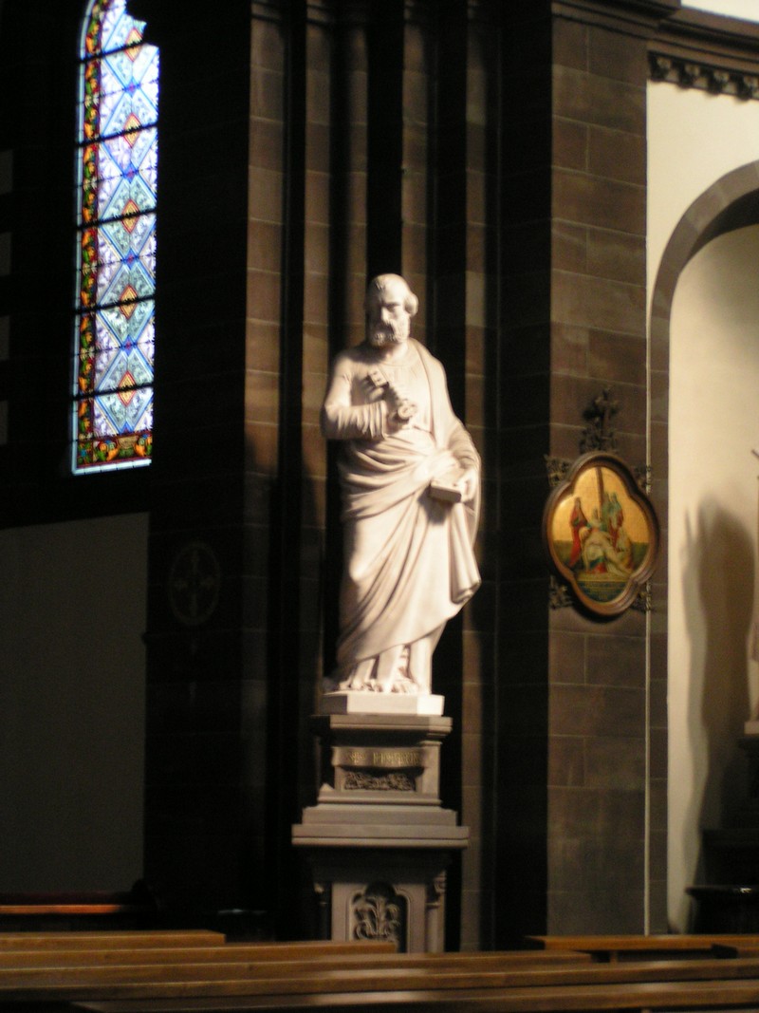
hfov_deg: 14.2
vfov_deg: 18.9
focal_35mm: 104
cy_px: 506
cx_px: 380
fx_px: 3041
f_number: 3.5
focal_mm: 15.9
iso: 200
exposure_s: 1/8
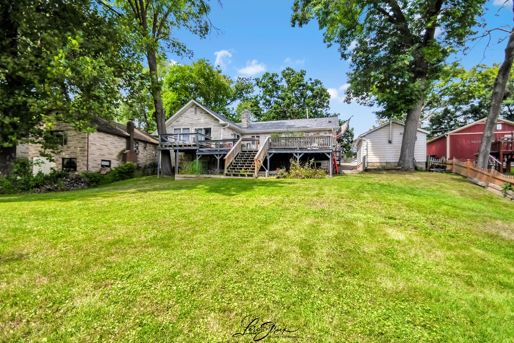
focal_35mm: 15
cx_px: 257
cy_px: 172
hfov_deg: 100.4
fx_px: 214
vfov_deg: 77.3
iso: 400
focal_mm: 10
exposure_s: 1/5000
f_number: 8
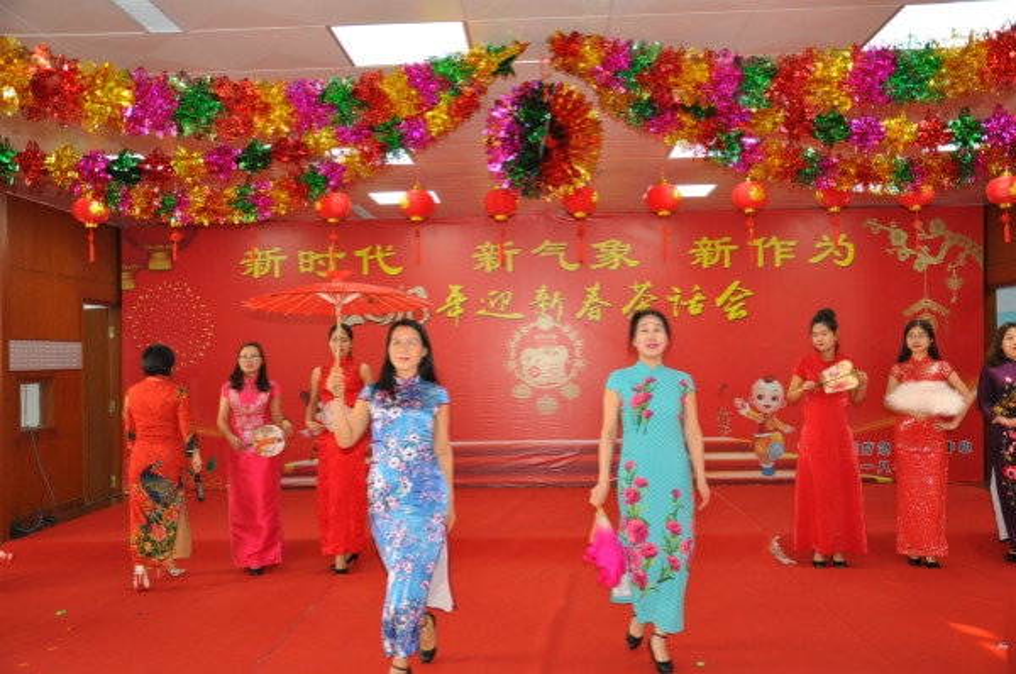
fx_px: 1014
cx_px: 508
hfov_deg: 53.2
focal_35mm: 36
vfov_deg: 36.8
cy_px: 337
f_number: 3.8
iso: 800
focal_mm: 24
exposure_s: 1/60
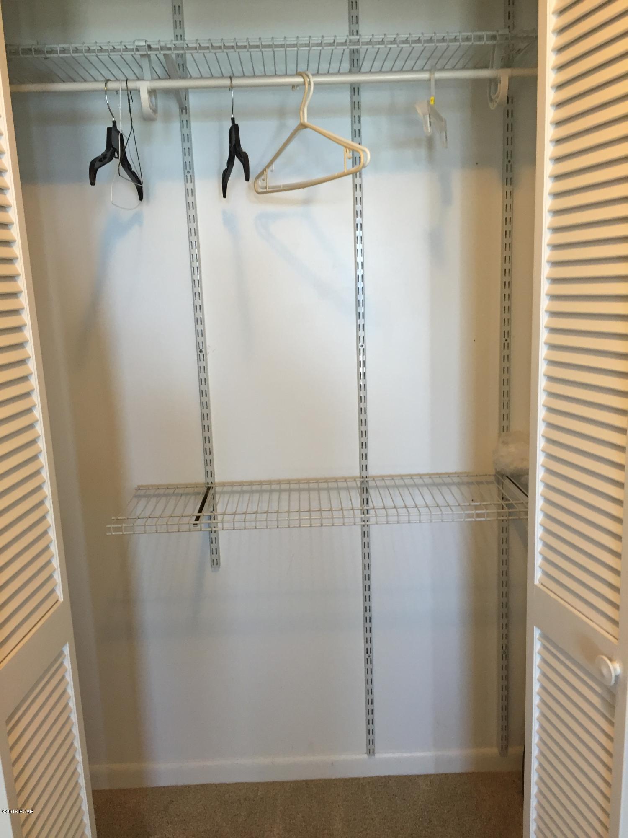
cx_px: 314
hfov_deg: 48.2
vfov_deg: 61.7
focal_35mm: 29
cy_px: 419
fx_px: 701
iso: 80
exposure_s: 1/30
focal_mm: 4.15
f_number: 2.2
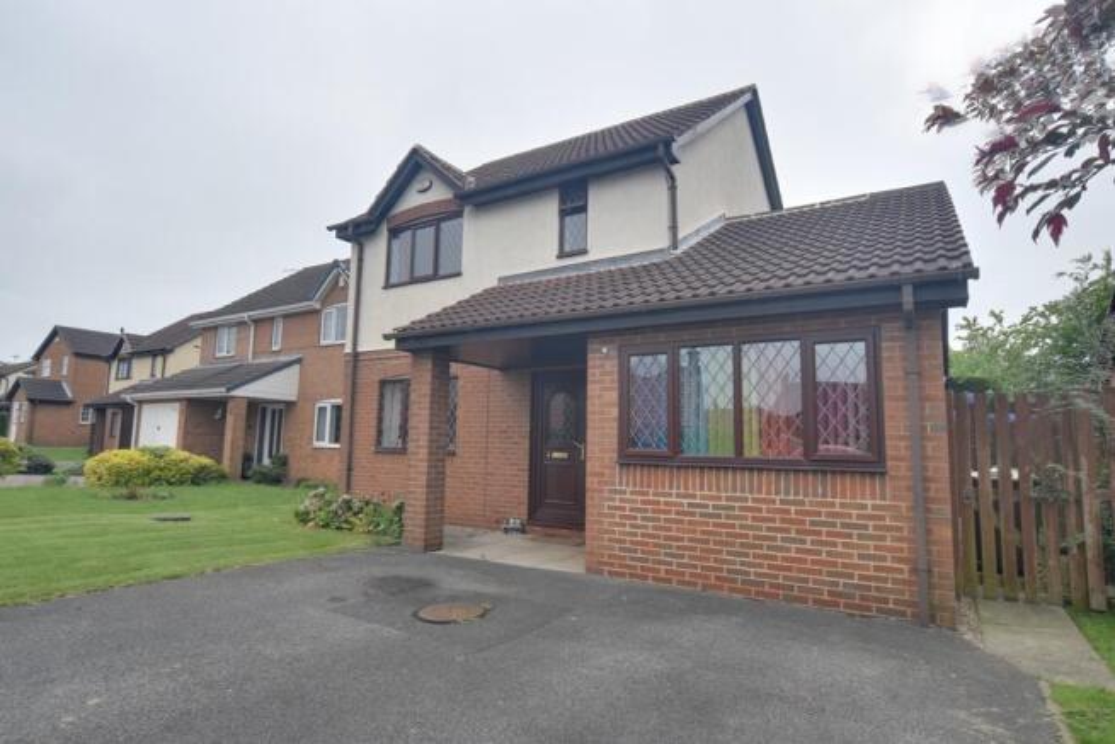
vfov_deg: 63.2
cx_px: 558
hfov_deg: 85.4
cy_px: 372
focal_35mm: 20
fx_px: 604
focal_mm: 13
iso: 2000
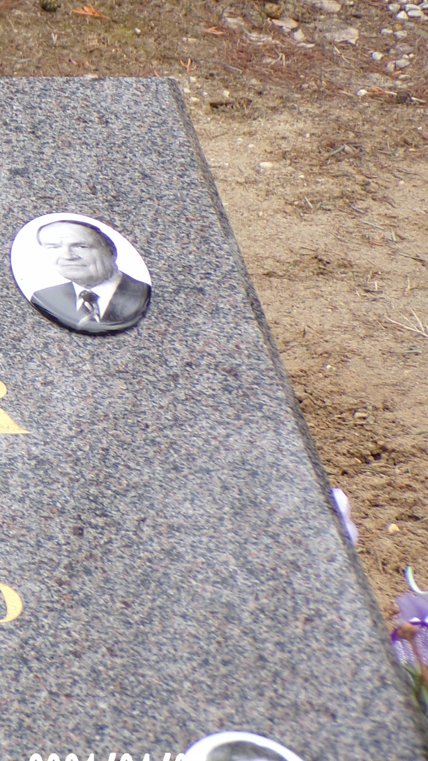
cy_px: 351
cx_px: -299
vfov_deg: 13.4
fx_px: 3248
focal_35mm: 161
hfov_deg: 7.4
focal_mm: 13.3
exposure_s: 1/110
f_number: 3.9
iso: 80
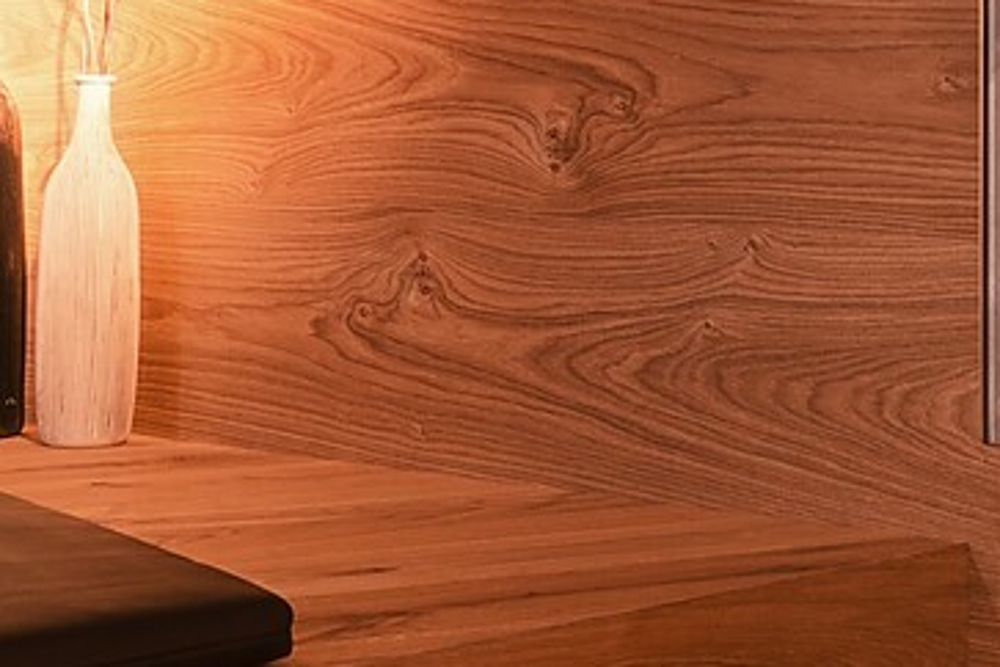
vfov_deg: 10.7
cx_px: 1322
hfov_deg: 15.3
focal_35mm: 127
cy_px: -33
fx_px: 3528
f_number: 13
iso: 100
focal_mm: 24
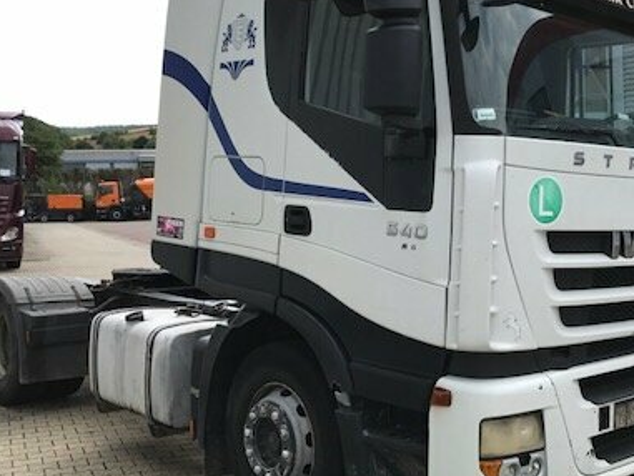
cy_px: 198
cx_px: 368
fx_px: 861
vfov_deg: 30.8
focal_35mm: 47
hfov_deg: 40.3
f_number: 1.8
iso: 20
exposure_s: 1/1681
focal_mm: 3.99
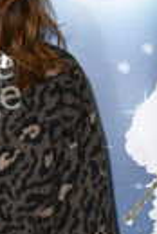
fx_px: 1442
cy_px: 189
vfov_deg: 9.3
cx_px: -20
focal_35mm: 221
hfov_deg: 6.2
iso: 1250
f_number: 5.6
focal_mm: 72
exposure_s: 1/250
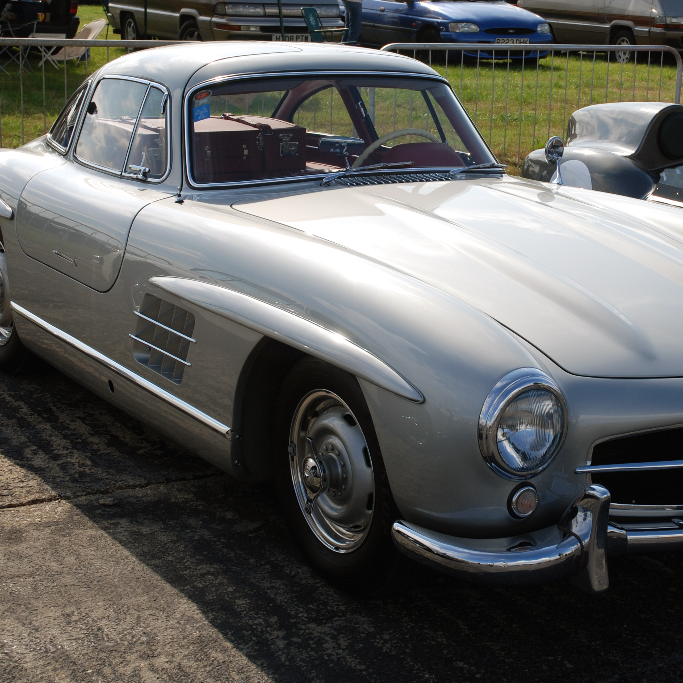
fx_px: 1331
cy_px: 340
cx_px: 438
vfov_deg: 28.8
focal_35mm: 60
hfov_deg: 28.6
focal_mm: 31
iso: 100
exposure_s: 1/250
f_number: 8
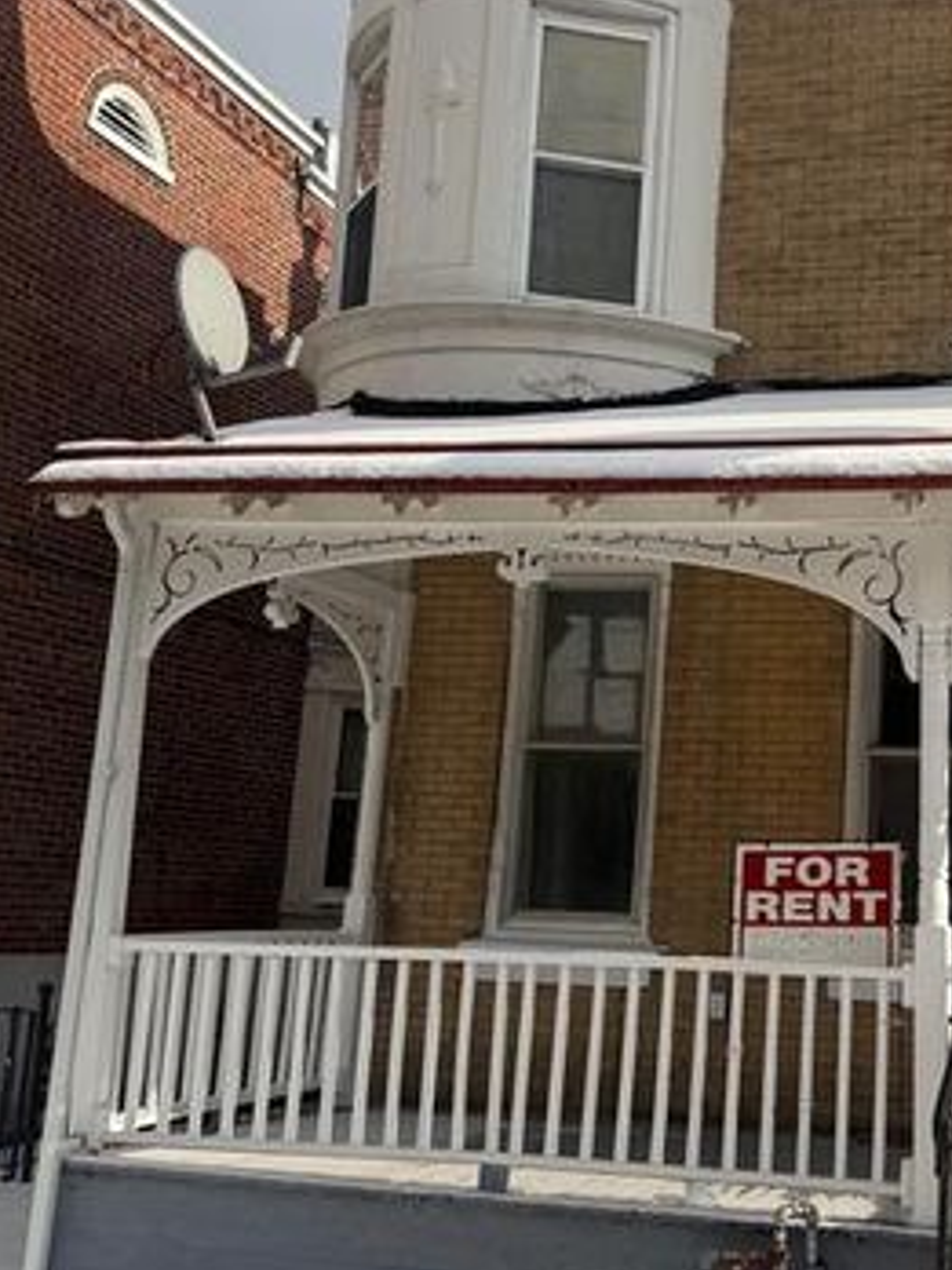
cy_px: 586
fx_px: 1687
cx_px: 806
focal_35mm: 46
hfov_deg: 30.5
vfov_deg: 41.2
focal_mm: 6.76
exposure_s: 1/6173
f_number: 1.78
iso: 80
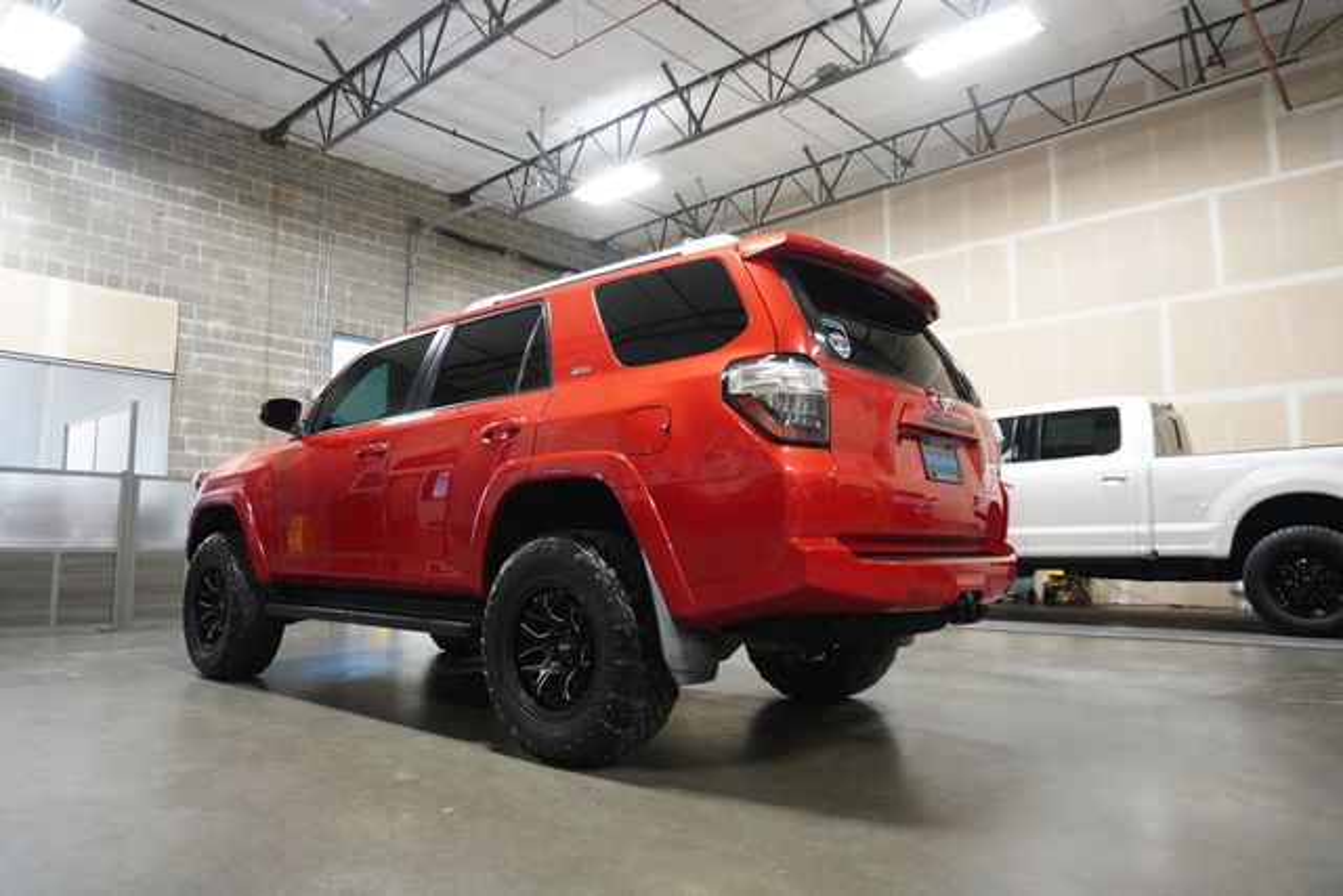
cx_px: 672
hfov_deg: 73.7
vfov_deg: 53.2
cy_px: 448
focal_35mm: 24
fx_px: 895
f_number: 3.5
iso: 4000
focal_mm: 16
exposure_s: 1/160
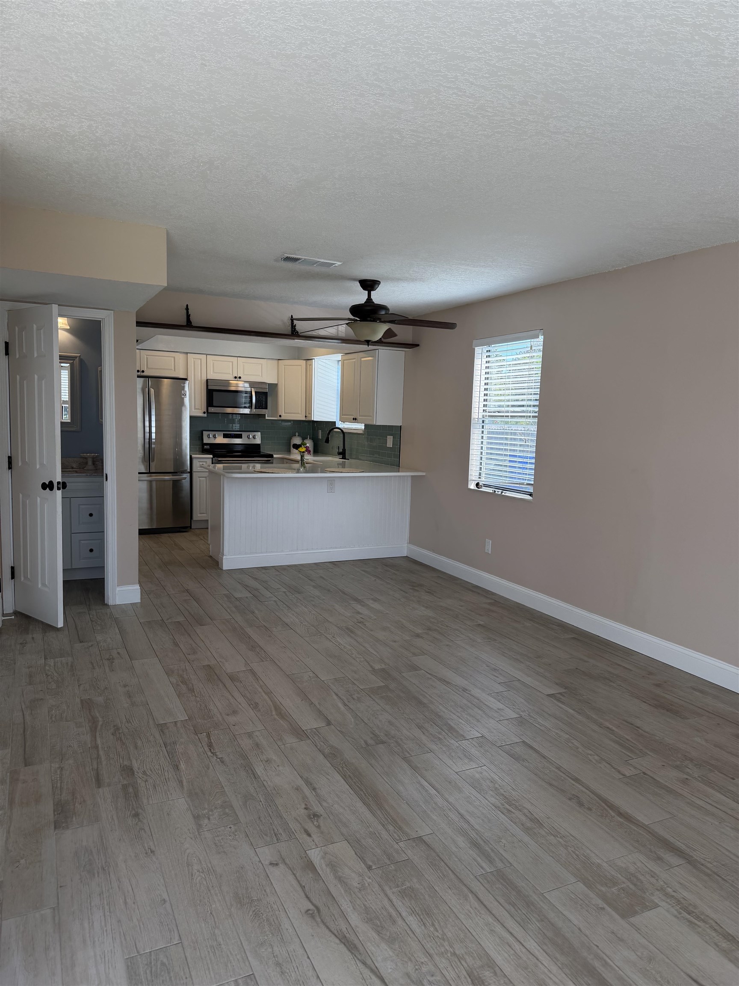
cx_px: 370
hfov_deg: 56.8
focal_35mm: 24
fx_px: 683
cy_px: 493
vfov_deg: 71.6
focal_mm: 6.76
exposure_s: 1/535
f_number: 1.78
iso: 100
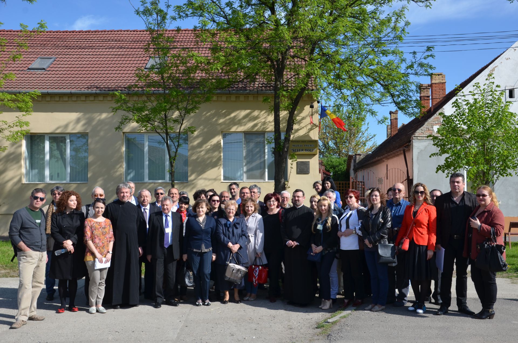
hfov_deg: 49.6
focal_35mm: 39
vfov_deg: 34.1
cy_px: 172
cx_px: 259
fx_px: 560
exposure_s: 1/250
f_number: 8
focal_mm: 26
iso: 140
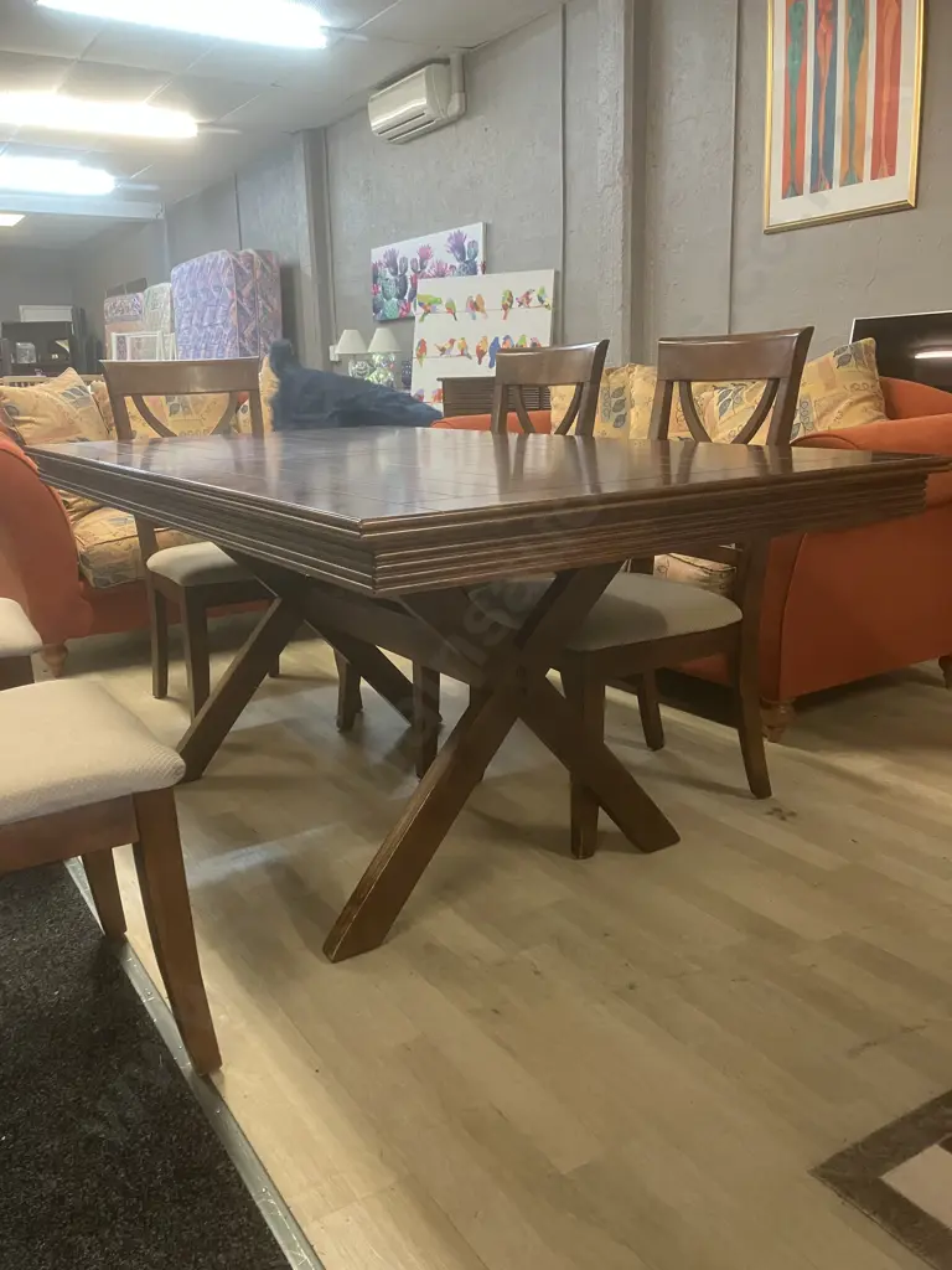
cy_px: 635
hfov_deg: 49.7
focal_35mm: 28
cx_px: 476
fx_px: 1027
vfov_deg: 63.4
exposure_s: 1/50
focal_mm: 3.99
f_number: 1.8
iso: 200
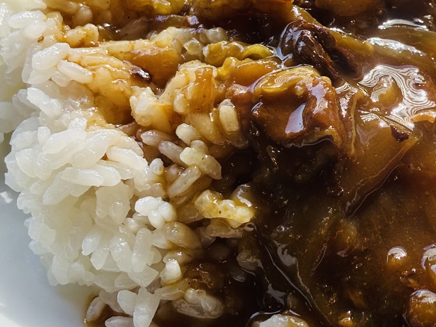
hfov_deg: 15.5
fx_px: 1574
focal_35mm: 125
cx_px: 431
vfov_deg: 11.8
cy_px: 115
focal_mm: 5.96
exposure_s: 1/178
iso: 32
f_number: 1.6
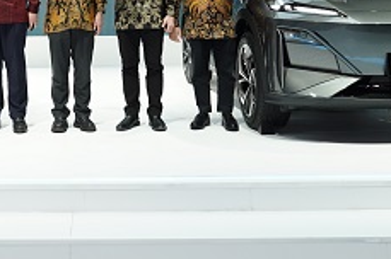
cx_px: 94
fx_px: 683
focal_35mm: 63
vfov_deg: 20.1
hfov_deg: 31.3
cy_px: -53
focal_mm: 24
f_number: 5
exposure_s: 1/200
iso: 500
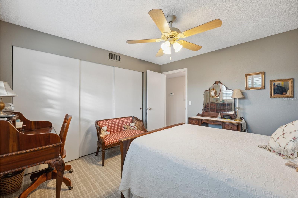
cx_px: 149
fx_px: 116
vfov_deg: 81.2
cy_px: 99
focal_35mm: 14
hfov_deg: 104.3
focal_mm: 14
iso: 400
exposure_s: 1/13
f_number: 8
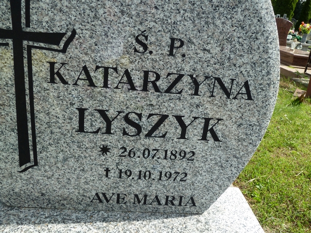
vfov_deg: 46.8
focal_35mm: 30
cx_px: 156
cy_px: 116
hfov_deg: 60.0
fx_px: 270
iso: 80
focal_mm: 5
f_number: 4
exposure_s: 1/250
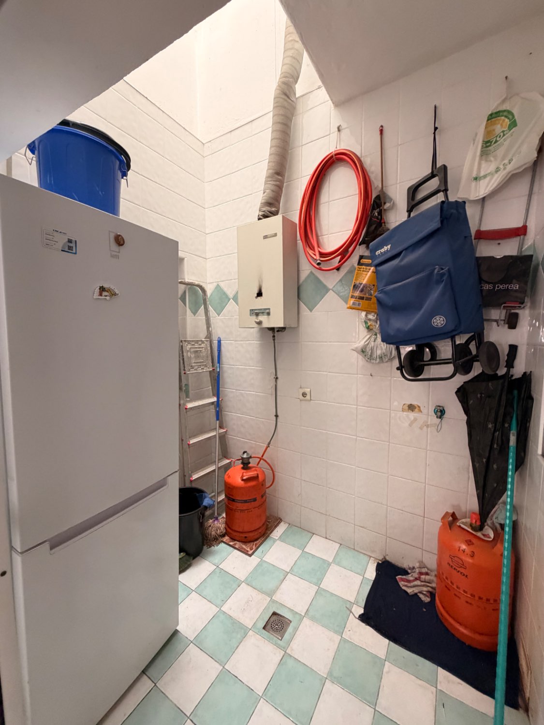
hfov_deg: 85.7
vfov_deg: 102.1
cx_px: 272
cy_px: 362
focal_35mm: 14
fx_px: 293
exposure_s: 1/107
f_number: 2.2
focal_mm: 2.22
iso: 320
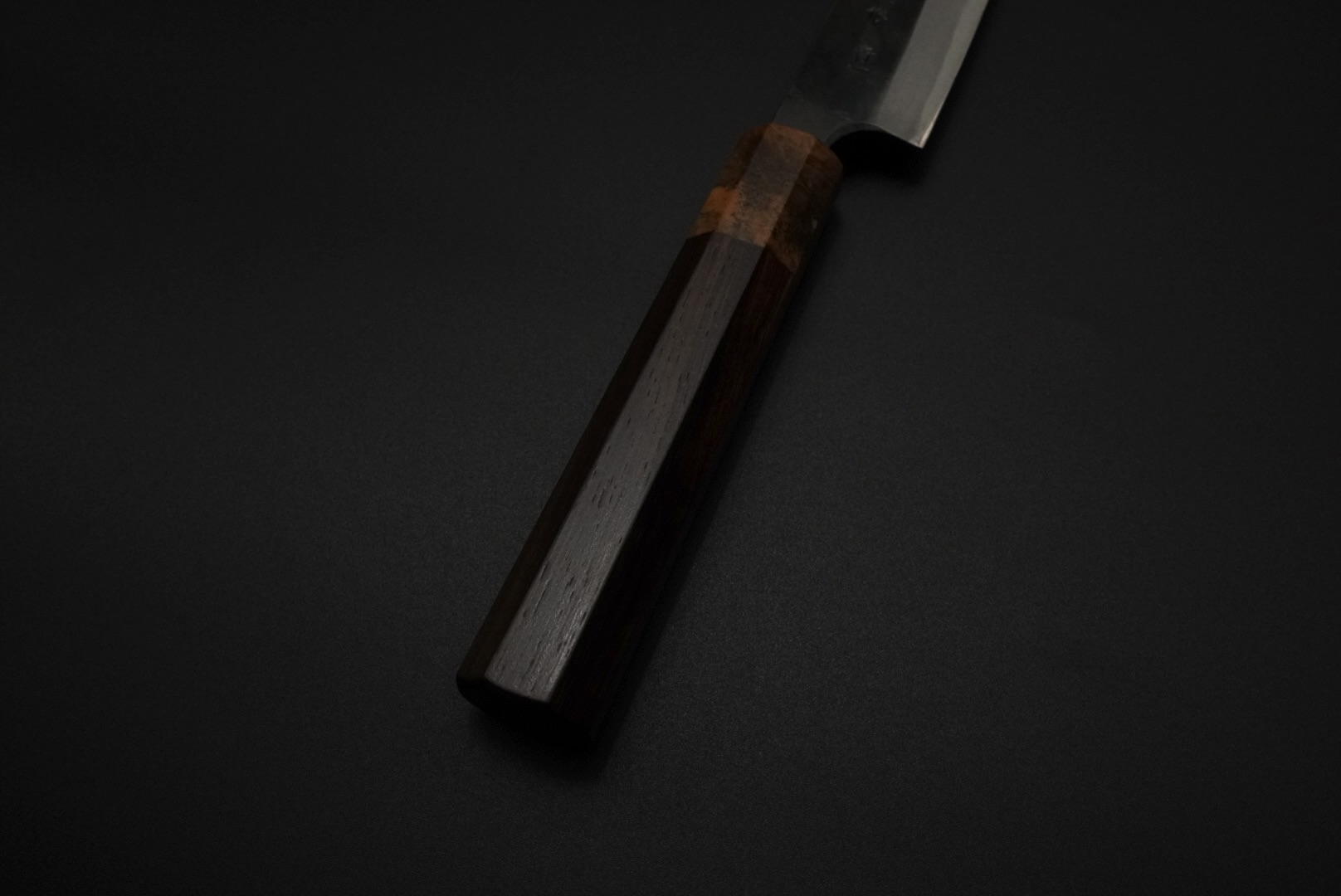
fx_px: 1336
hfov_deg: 53.3
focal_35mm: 36
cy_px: 448
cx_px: 670
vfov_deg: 37.1
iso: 2000
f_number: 9
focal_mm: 23.9
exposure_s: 1/160
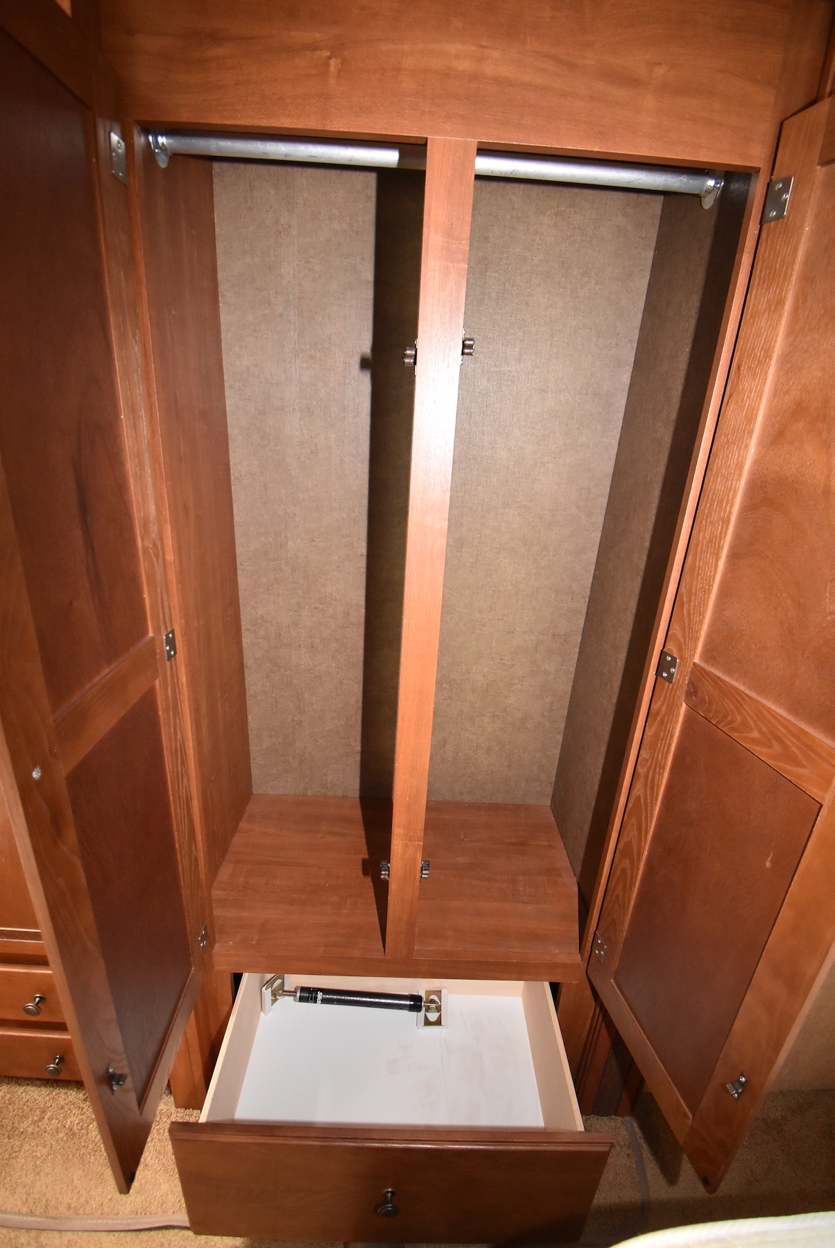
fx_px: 521
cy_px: 624
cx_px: 418
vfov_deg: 100.3
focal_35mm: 15
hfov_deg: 77.5
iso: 2500
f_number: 4.5
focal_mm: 10
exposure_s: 1/60
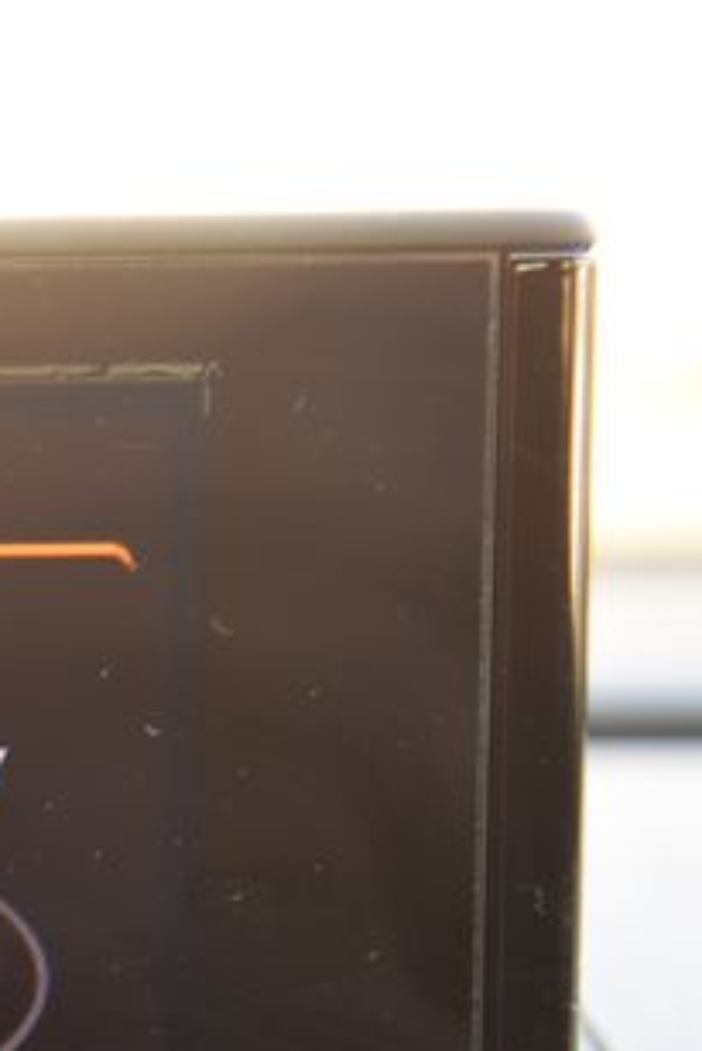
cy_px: 1058
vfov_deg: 9.3
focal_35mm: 220
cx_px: -589
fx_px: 6427
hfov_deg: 6.1
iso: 500
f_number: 4
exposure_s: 1/40
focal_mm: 66
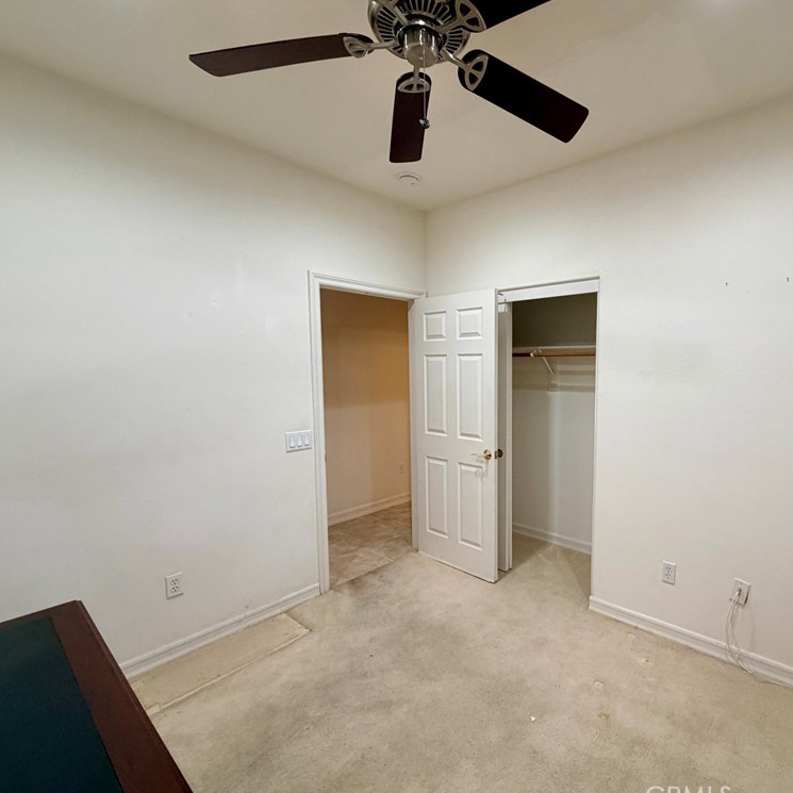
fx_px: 441
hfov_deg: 82.1
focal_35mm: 17
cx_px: 503
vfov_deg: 84.0
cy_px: 402
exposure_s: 1/60
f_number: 2.2
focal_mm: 2.22
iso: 160
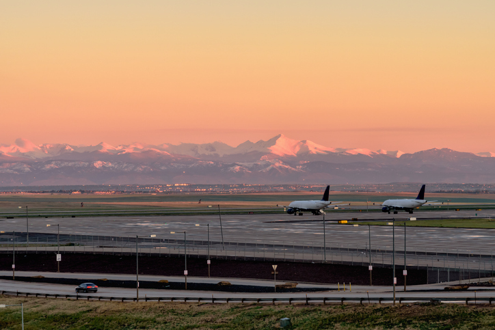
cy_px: 165
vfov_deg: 11.4
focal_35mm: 120
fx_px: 1650
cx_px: 248
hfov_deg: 17.1
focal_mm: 120
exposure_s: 1/40
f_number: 11
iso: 250
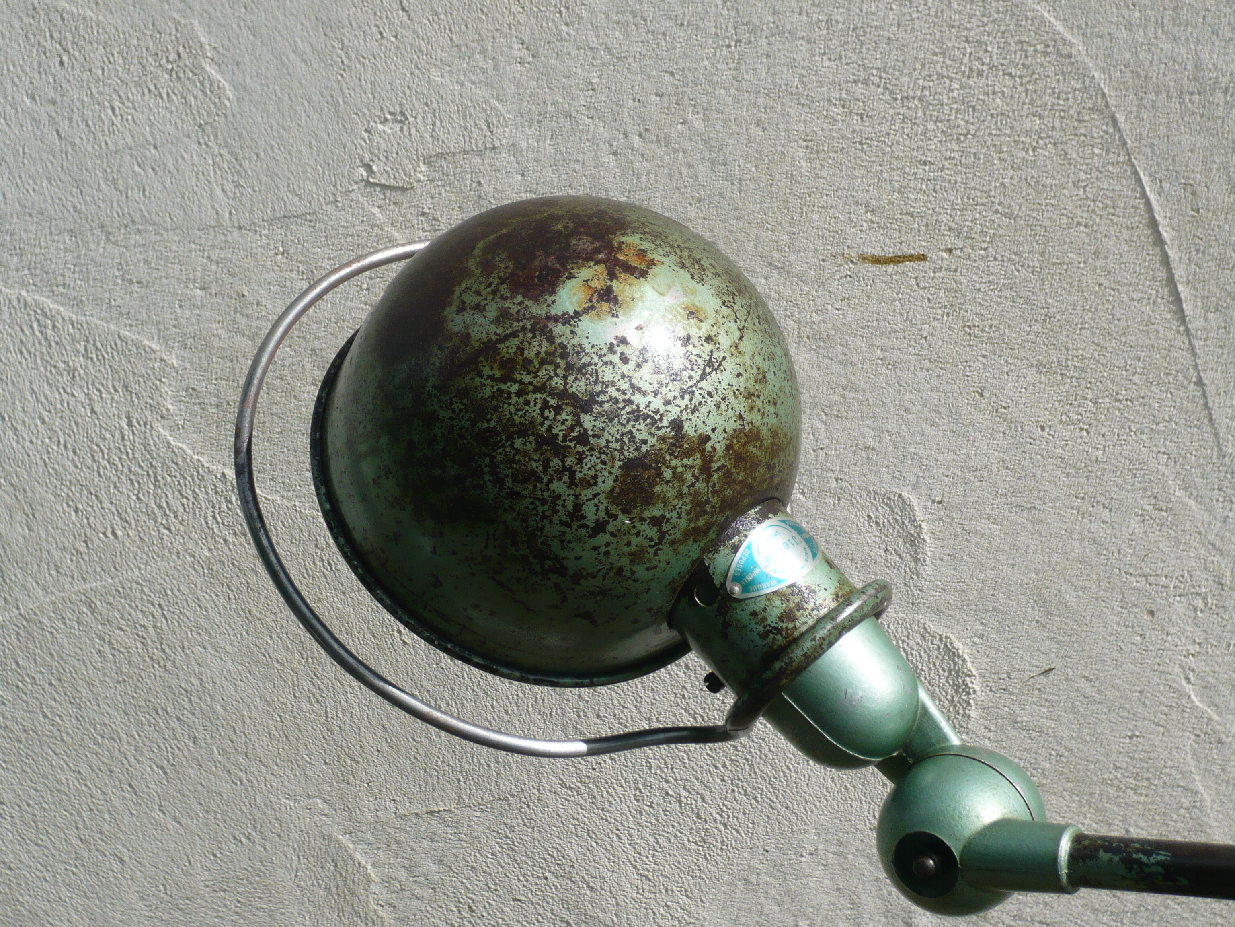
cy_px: 464
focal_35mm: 67
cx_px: 618
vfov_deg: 21.9
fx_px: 2390
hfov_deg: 29.0
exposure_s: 1/800
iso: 100
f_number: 4.5
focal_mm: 11.1
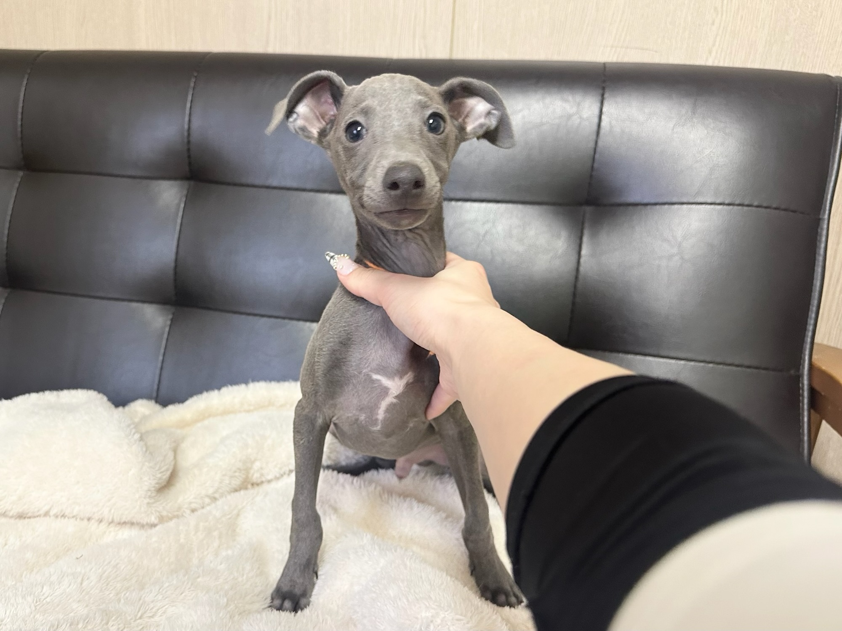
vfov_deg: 56.8
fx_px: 584
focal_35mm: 24
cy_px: 316
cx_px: 421
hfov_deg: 71.6
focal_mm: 6.86
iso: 320
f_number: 1.78
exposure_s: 1/60
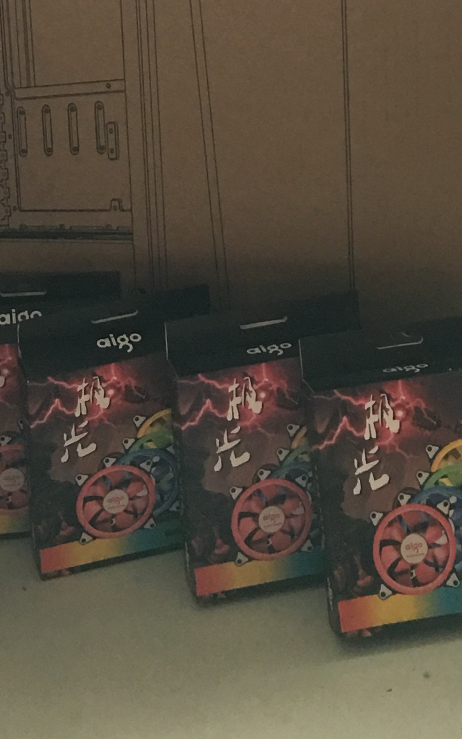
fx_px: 1934
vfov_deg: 19.2
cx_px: 81
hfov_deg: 13.5
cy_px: -335
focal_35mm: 96
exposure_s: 1/17
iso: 64
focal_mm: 4.15
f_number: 2.2
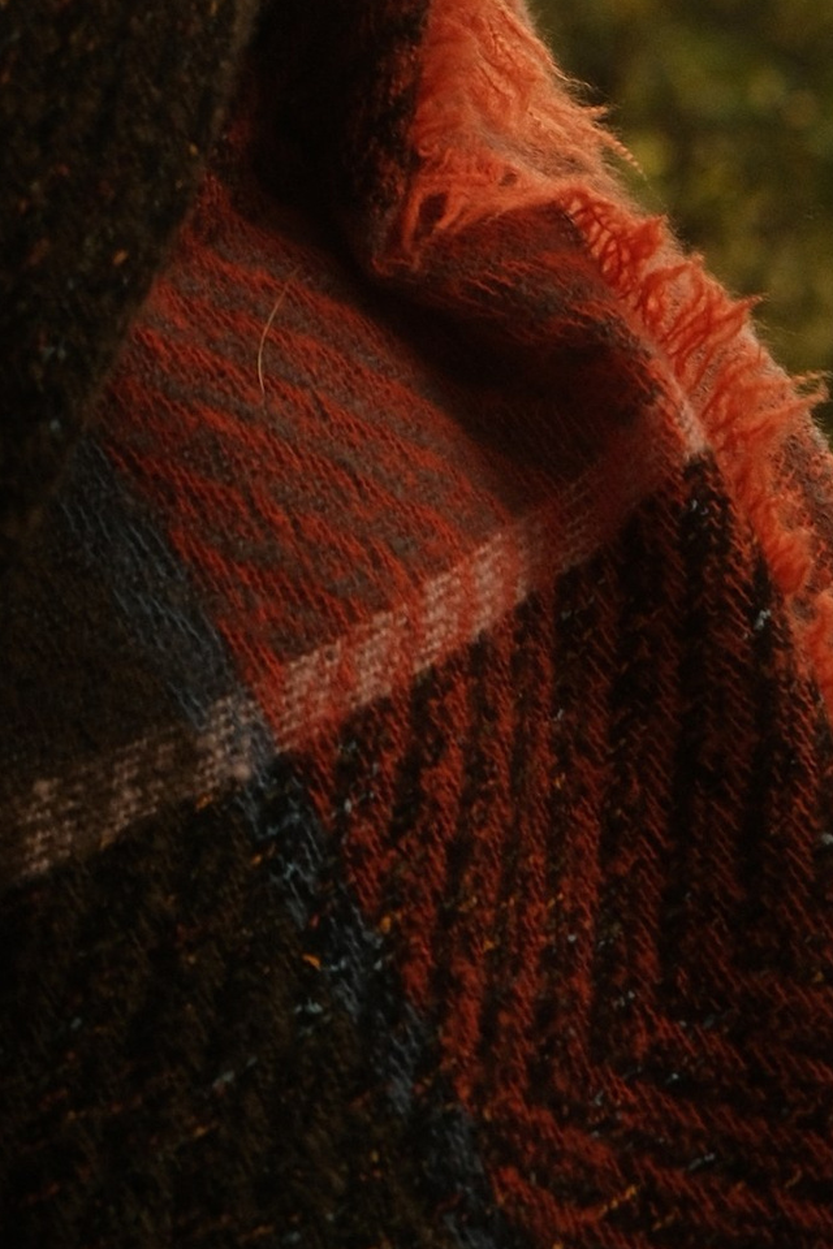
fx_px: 5692
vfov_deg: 11.3
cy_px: -1226
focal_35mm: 164
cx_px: -640
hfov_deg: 8.1
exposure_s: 1/800
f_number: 3.2
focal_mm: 27
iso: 640
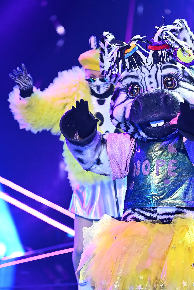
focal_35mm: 300
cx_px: 150
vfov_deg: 6.9
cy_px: 197
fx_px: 2425
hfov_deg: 4.6
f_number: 2.8
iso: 3200
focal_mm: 175
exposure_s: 1/500
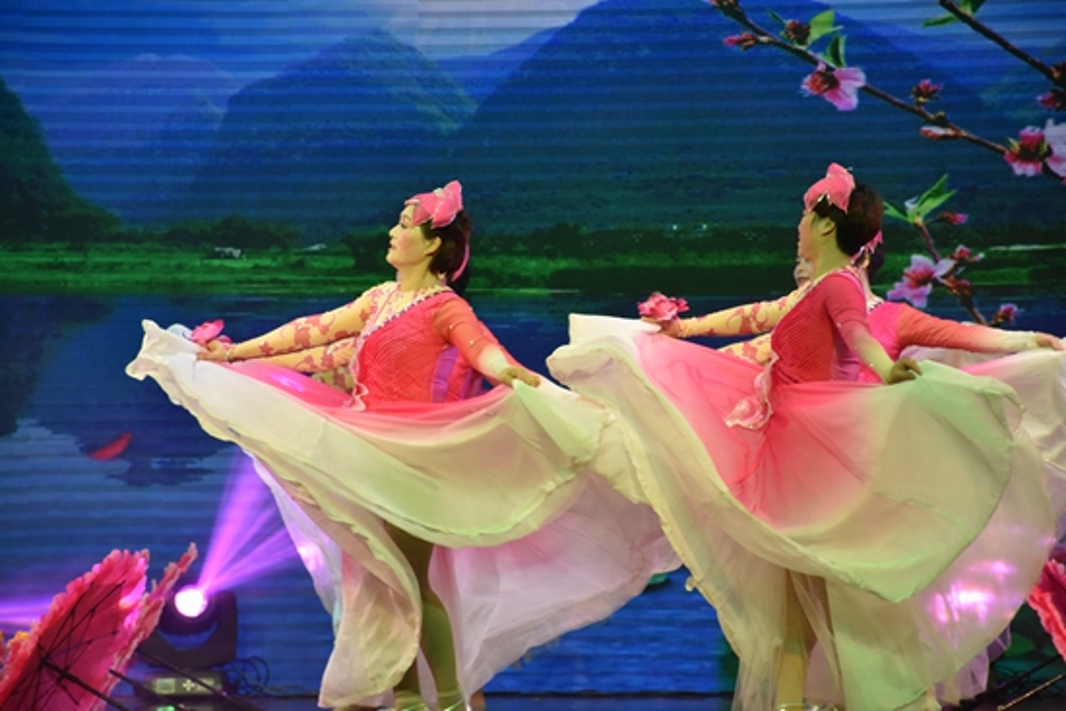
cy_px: 356
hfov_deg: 9.8
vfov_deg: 6.5
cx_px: 533
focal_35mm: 210
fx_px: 6220
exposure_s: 1/250
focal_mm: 140
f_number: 5.6
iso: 800
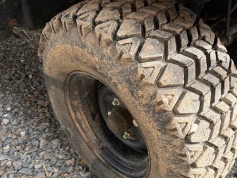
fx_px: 260
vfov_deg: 37.3
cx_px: 168
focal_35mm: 38
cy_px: 118
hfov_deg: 47.7
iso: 80
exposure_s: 1/637
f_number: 1.78
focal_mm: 6.76
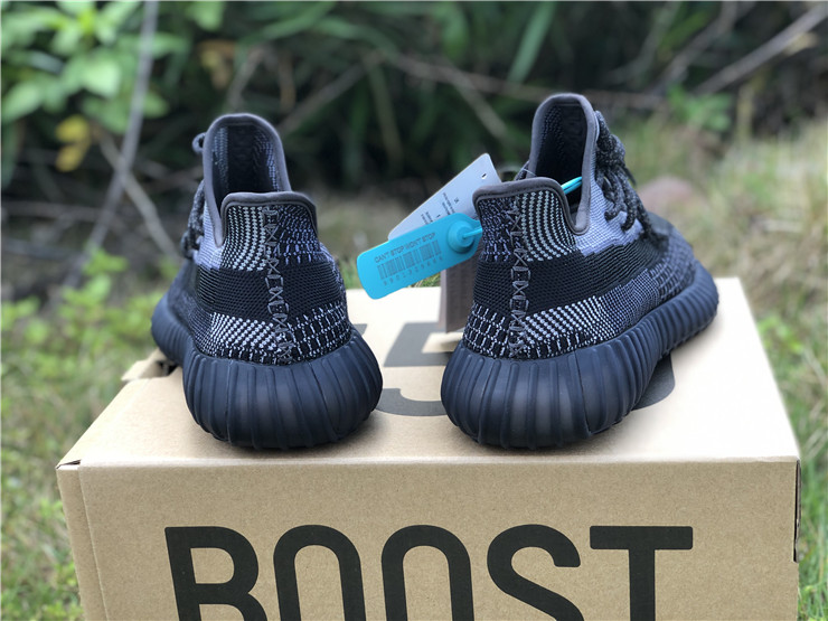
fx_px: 1244
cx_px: 414
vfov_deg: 28.0
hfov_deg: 36.8
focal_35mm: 52
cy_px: 310
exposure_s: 1/60
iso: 20
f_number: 2.4
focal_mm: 6
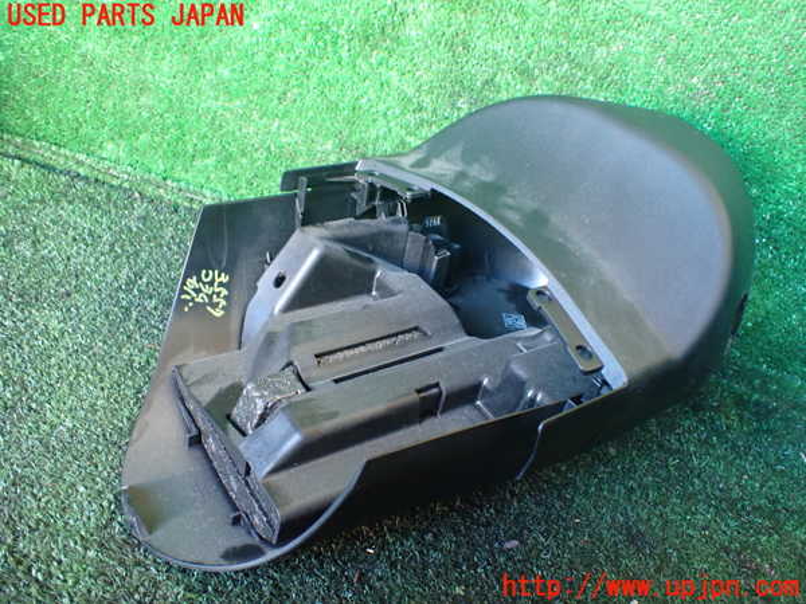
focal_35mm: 30
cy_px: 302
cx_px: 403
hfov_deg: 60.0
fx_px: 699
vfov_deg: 46.8
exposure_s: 1/40
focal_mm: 5.4
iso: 800
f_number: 2.3
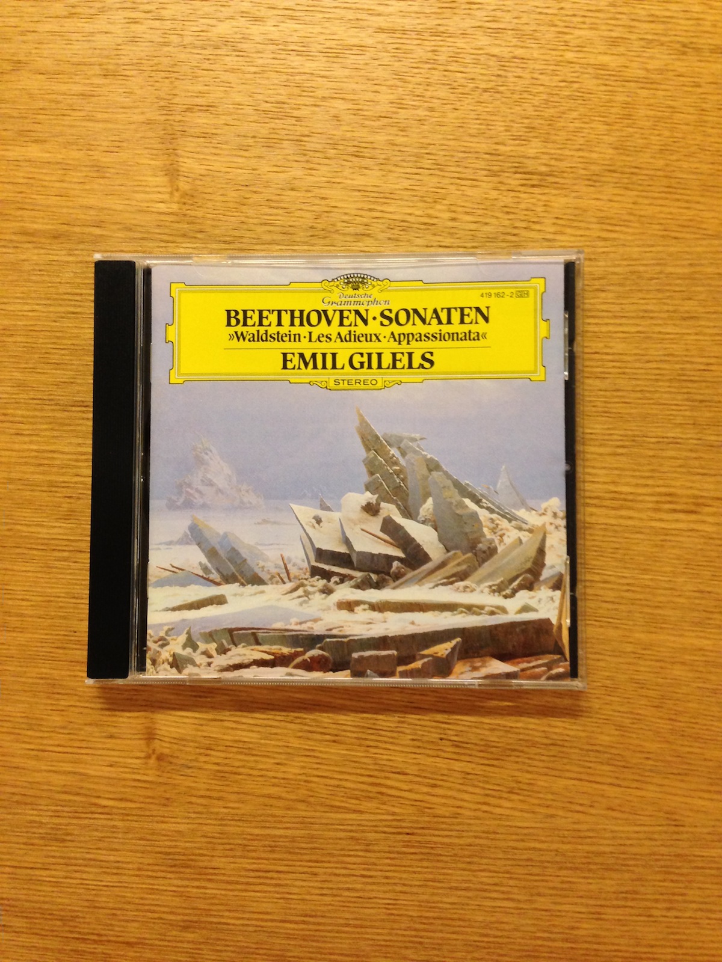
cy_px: 481
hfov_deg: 42.9
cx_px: 361
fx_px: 918
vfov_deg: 55.4
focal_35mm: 33
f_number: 2.4
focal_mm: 4.13
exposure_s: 1/20
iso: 250
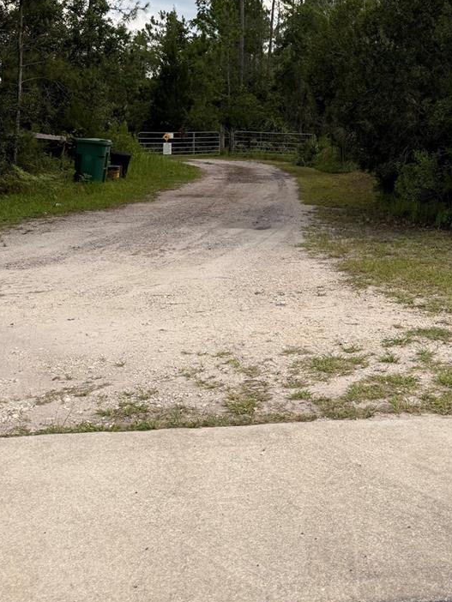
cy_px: 141
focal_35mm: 41
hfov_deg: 33.8
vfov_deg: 44.1
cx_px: 382
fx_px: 713
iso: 80
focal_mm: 6.76
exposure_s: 1/868
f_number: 1.78
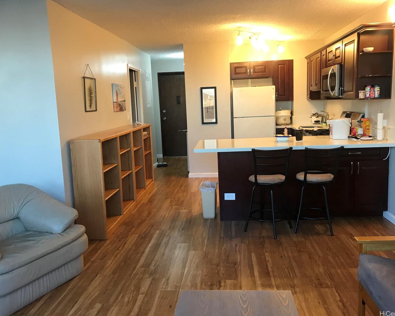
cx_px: 203
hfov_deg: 58.8
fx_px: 351
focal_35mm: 30
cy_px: 154
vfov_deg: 48.5
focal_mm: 3.99
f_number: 1.8
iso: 40
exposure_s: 1/30
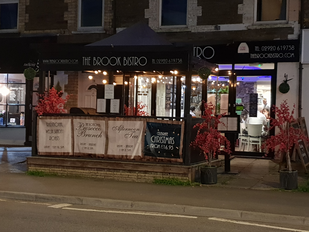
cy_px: 116
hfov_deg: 67.3
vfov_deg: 53.1
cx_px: 154
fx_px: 232
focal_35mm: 26
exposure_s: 1/10
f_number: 1.5
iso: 400
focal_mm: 4.3
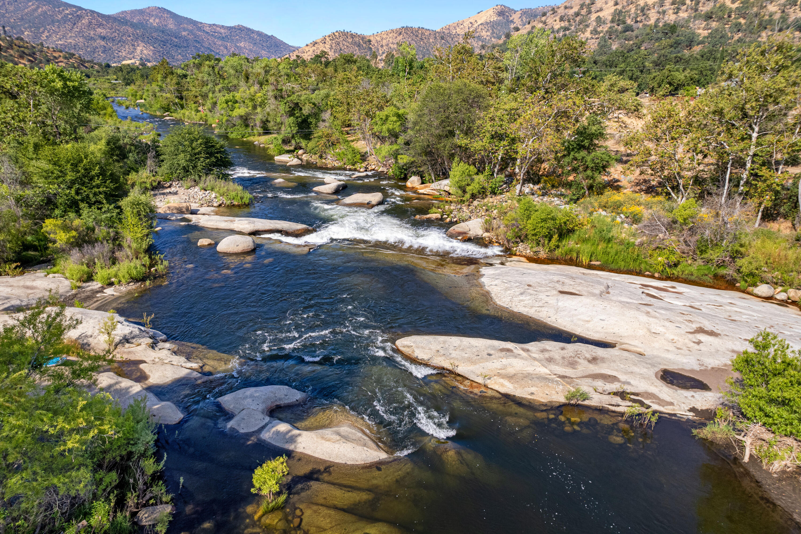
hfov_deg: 78.6
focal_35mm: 22
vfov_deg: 57.2
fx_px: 489
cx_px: 400
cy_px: 267
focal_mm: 8.38
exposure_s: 1/80
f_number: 2.8
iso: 100
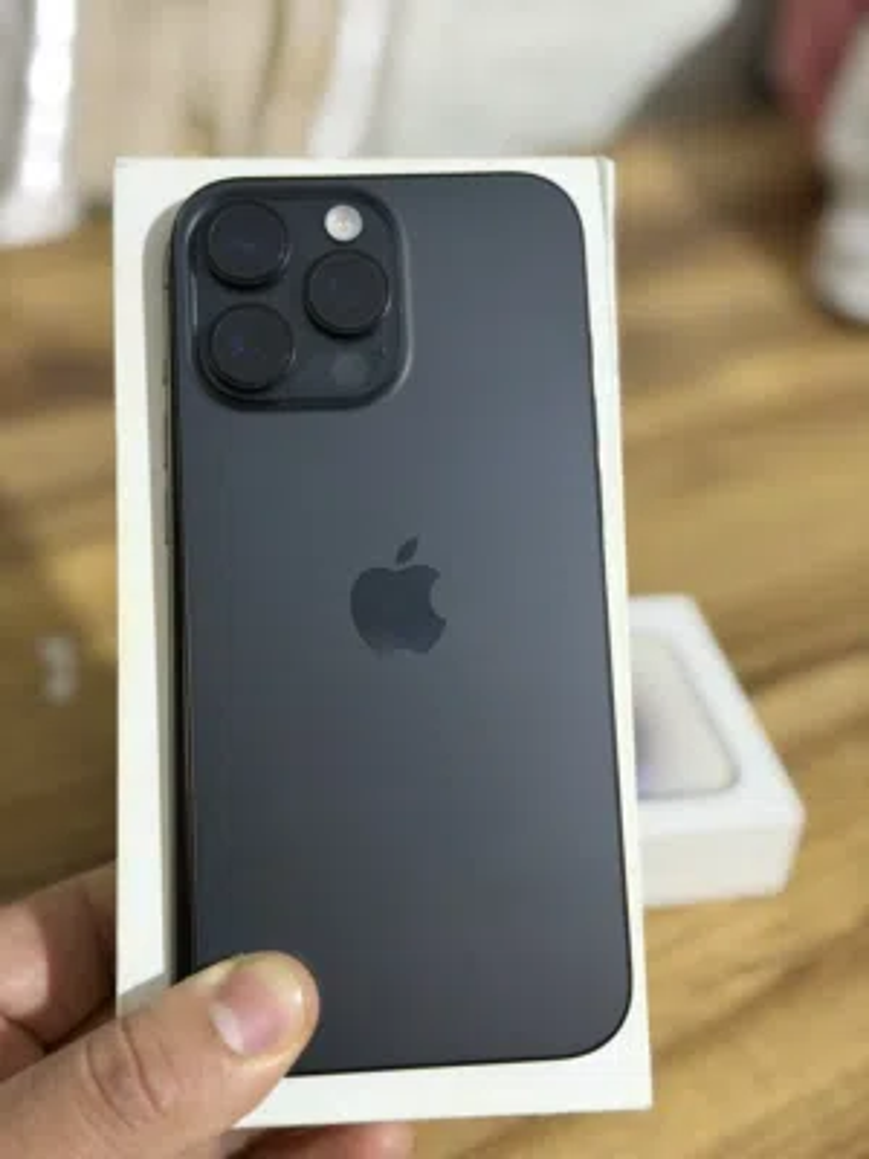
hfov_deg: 30.3
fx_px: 1607
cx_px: 434
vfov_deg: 39.7
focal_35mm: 48
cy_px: 580
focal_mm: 6.76
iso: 500
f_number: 1.78
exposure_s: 1/25
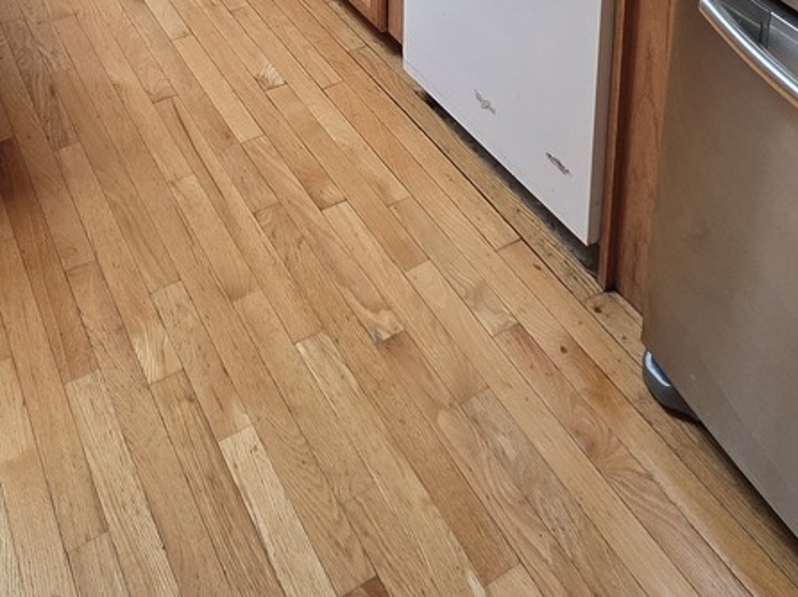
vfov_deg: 24.9
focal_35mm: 42
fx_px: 968
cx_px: 385
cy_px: -332
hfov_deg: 44.8
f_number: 1.9
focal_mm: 2.2
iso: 250
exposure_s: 1/120
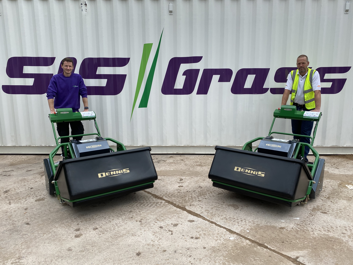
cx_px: 181
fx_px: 275
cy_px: 132
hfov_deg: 65.3
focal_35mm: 27
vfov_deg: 51.4
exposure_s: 1/1653
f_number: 1.8
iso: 32
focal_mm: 4.25
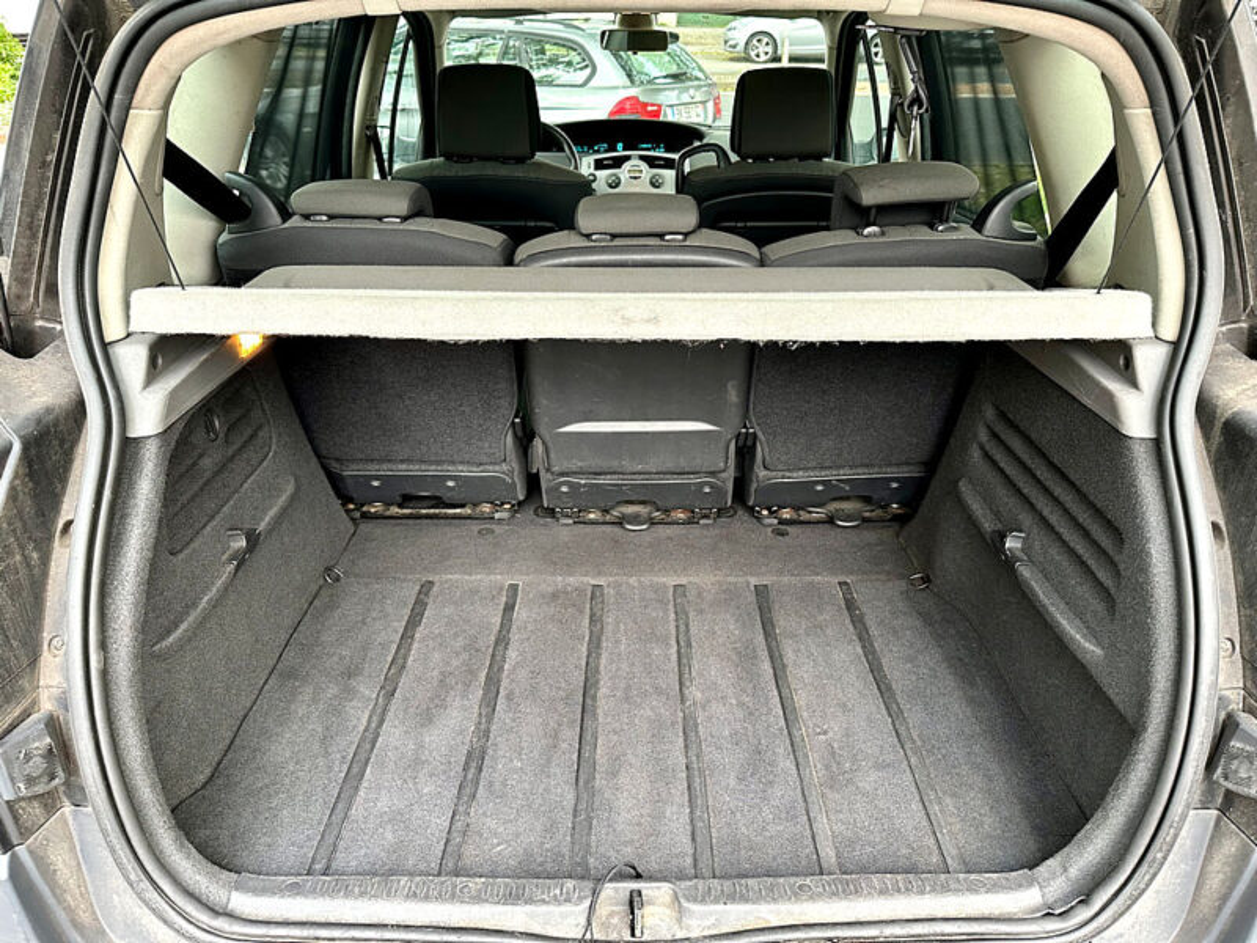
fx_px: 872
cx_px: 628
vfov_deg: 56.8
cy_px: 472
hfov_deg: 71.6
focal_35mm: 24
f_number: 1.78
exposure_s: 1/62
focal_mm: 6.86
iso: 250
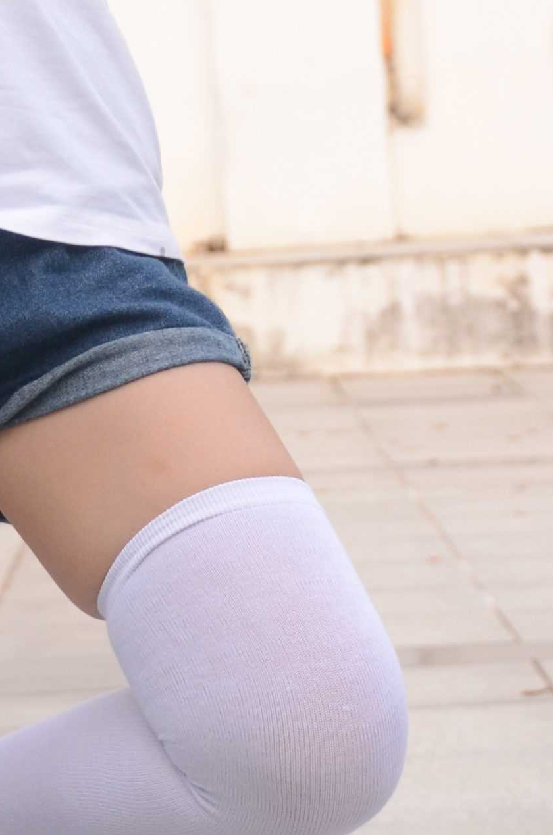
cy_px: 226
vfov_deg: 10.1
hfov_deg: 6.7
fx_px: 4722
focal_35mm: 204
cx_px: 67
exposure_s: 1/125
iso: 500
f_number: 4.5
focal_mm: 35
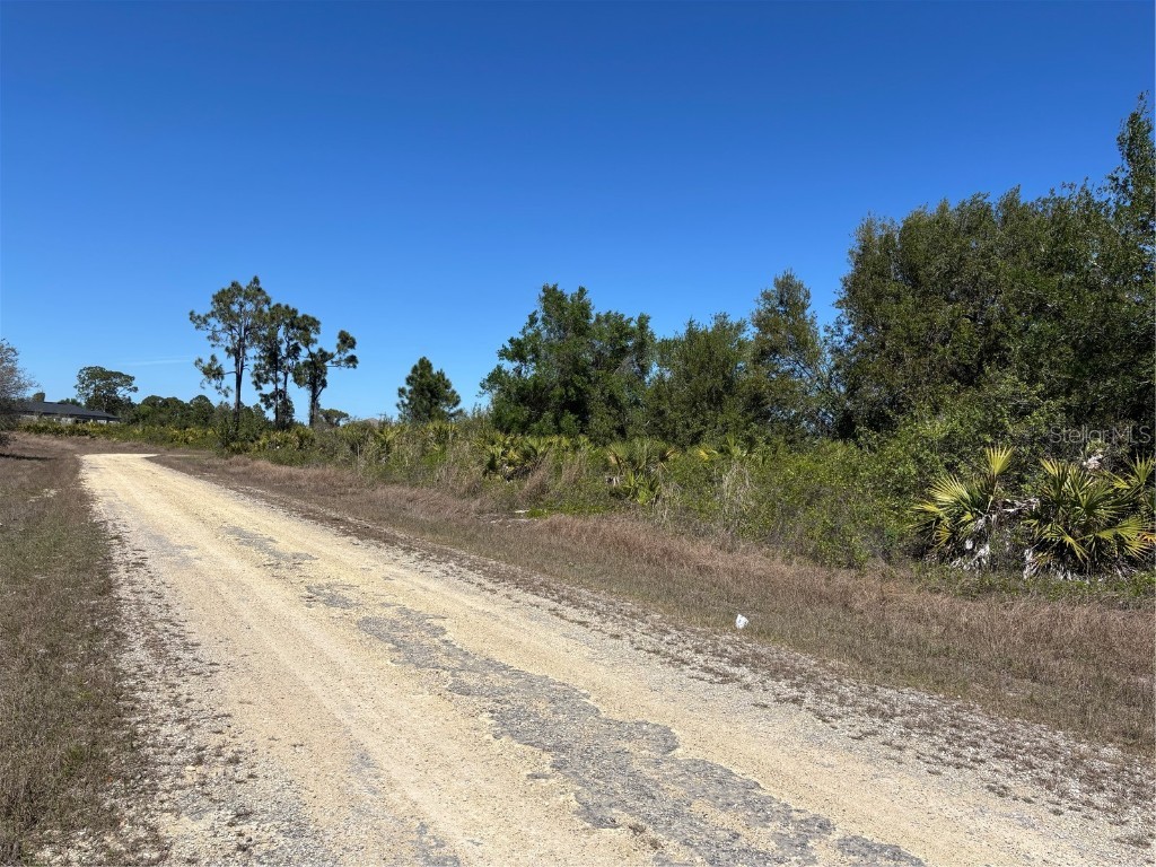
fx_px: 868
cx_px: 578
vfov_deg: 53.1
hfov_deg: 67.3
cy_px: 434
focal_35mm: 26
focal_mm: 5.96
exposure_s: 1/4630
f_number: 1.6
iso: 50
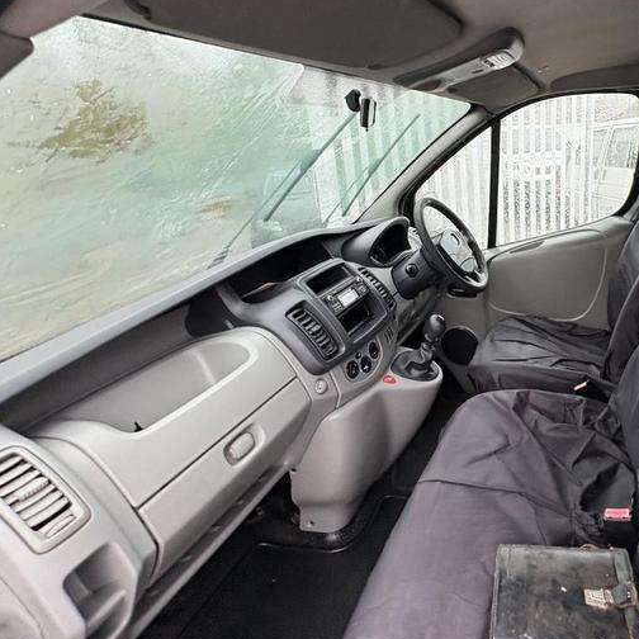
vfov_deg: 69.0
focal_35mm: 22
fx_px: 459
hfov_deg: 66.1
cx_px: 465
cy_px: 260
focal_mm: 2.22
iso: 160
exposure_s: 1/99
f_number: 2.2
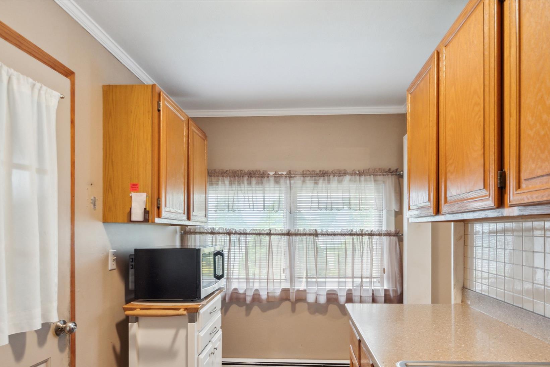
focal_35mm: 20
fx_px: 306
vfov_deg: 61.1
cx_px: 290
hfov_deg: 83.9
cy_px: 229
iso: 1250
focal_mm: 16
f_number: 5
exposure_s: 1/80
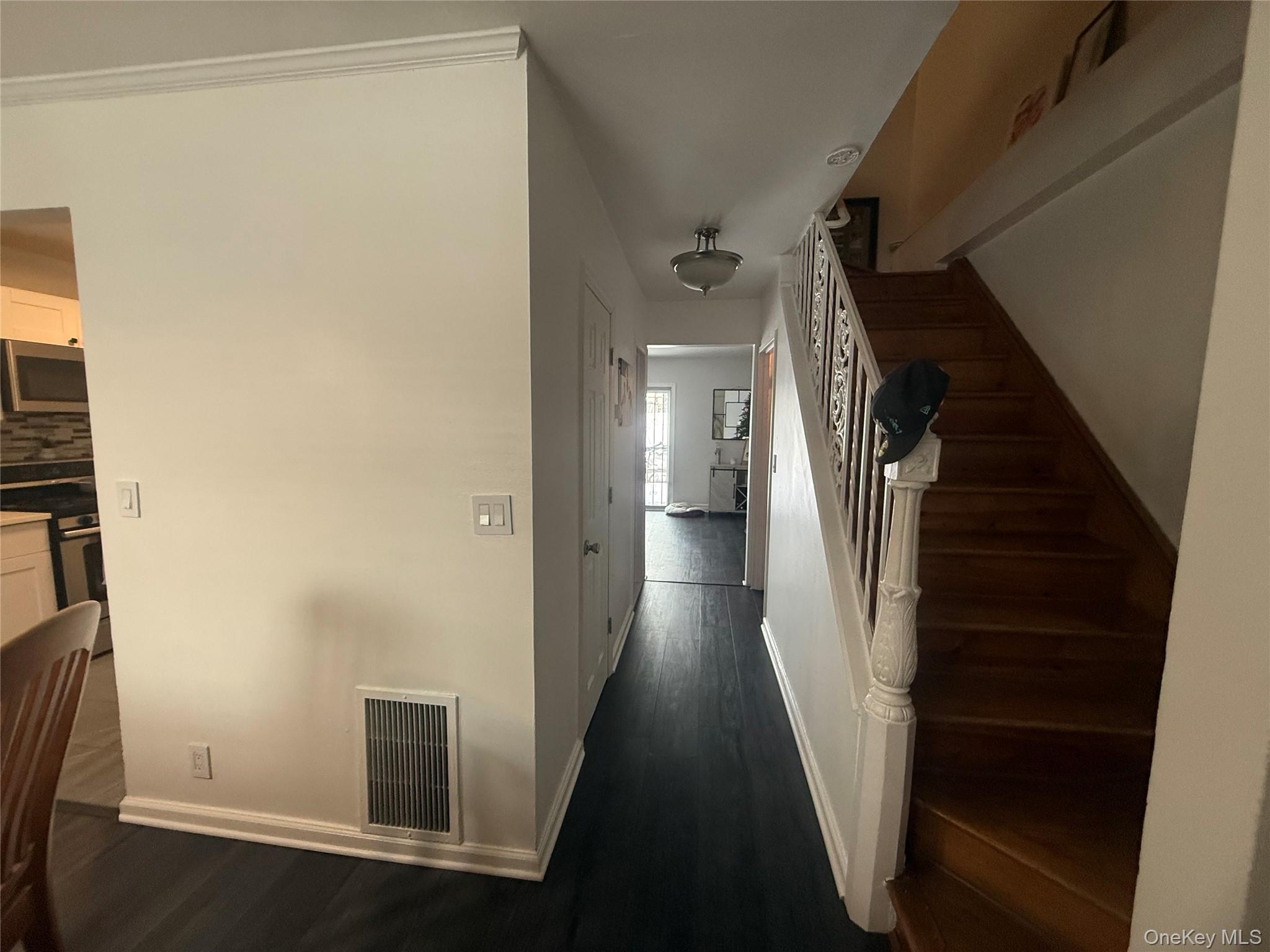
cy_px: 476
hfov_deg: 102.1
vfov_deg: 85.7
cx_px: 635
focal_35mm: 14
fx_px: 514
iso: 320
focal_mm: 2.22
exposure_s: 1/120
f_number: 2.2
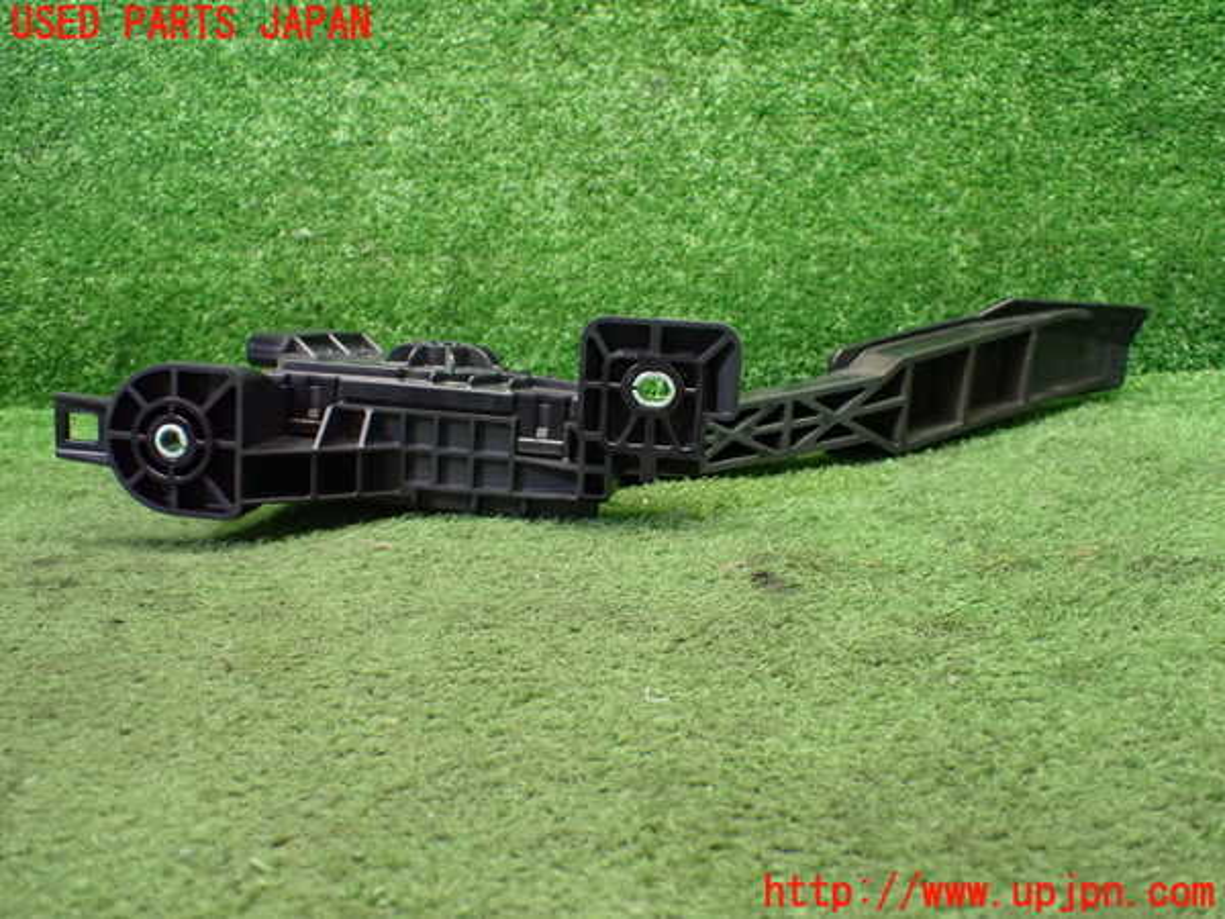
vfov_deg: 39.7
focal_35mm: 36
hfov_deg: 51.4
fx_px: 1274
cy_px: 460
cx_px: 612
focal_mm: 6.37
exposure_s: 1/80
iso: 800
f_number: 2.5
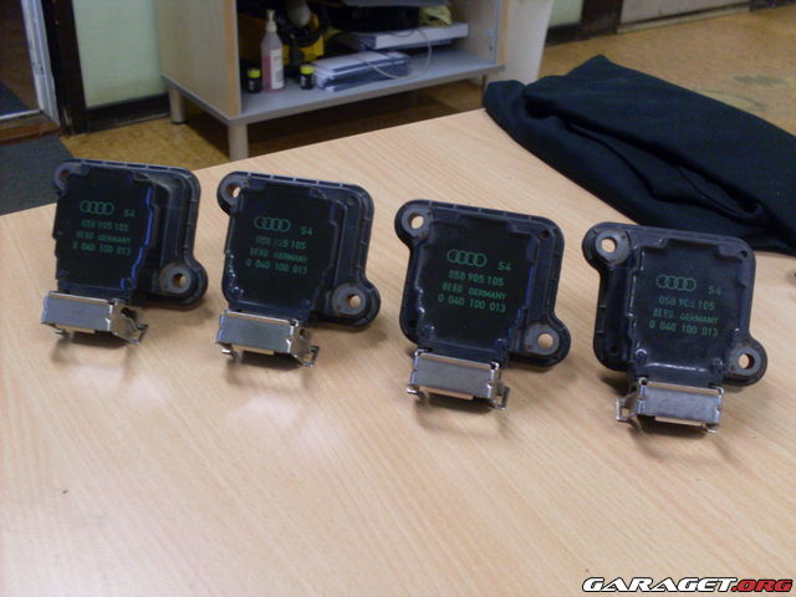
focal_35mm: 38
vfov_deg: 37.7
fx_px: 874
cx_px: 398
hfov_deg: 49.0
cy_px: 298
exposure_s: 1/15
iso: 200
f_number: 2.8
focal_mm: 6.3
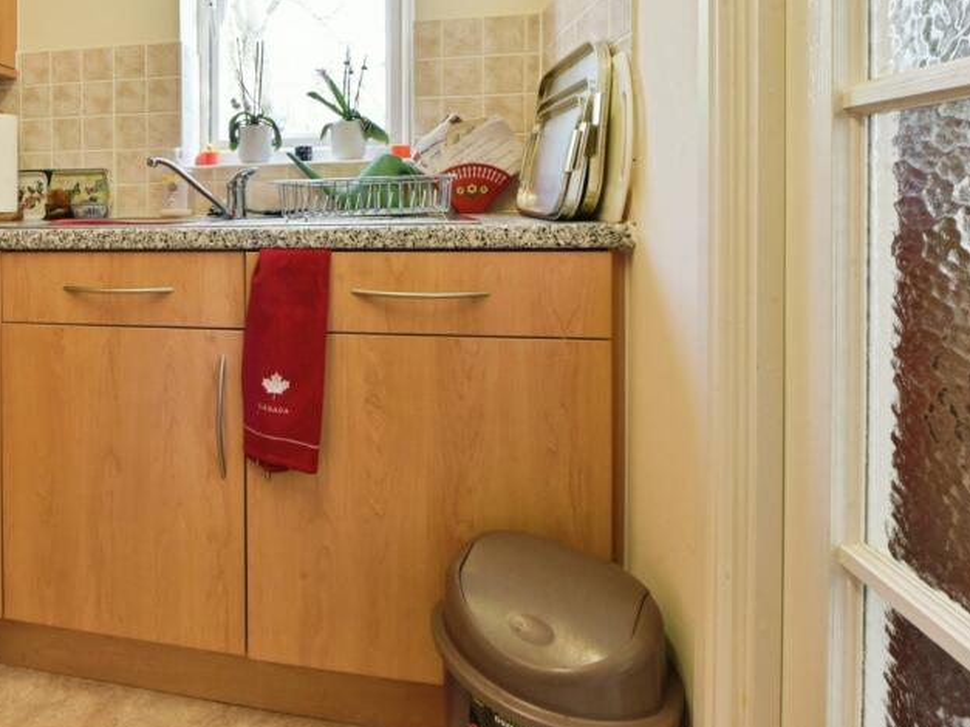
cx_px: 237
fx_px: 616
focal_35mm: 22
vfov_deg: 59.3
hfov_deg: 71.0
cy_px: 227
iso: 1400
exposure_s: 1/15
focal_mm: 14
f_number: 14
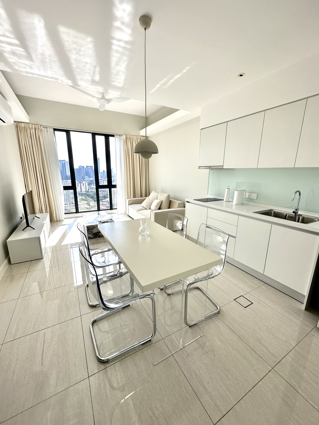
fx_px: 172
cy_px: 212
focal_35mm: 14
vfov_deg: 102.1
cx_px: 160
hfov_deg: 85.7
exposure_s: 1/161
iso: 40
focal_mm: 2.22
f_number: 2.2
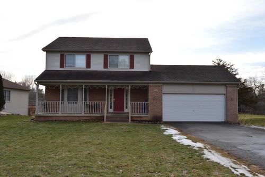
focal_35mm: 30
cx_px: 132
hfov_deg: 61.9
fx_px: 221
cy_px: 88
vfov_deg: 43.6
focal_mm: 20
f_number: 8
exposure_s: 1/200
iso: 100
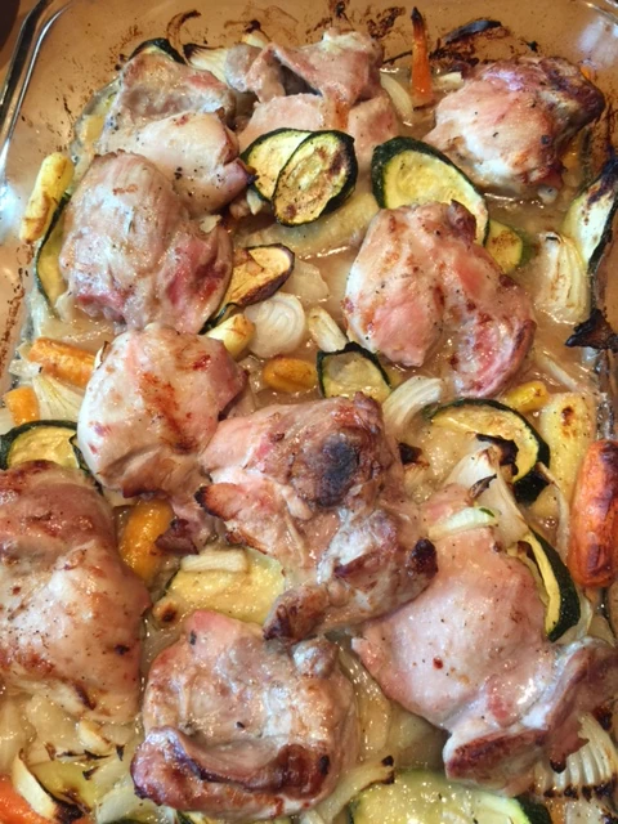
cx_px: 309
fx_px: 690
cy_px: 412
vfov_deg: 61.7
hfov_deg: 48.2
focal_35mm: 29
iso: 64
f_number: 2.2
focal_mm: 4.15
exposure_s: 1/15
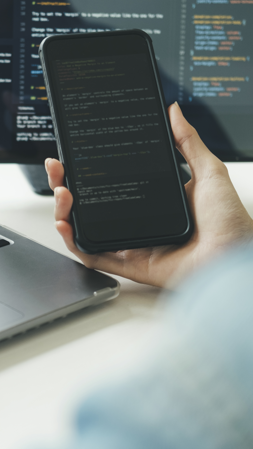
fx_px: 1157
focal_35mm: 97
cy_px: 209
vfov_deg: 22.0
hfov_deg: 12.3
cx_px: -4
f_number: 2
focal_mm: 35
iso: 160
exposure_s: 1/250
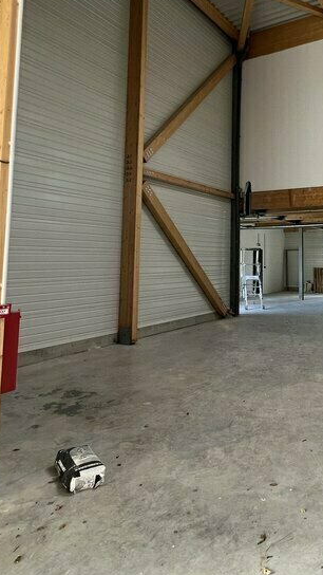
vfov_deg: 73.0
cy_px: 222
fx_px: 381
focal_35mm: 25
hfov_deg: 43.2
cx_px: 271
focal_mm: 1.57
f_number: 1.8
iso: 80
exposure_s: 1/99
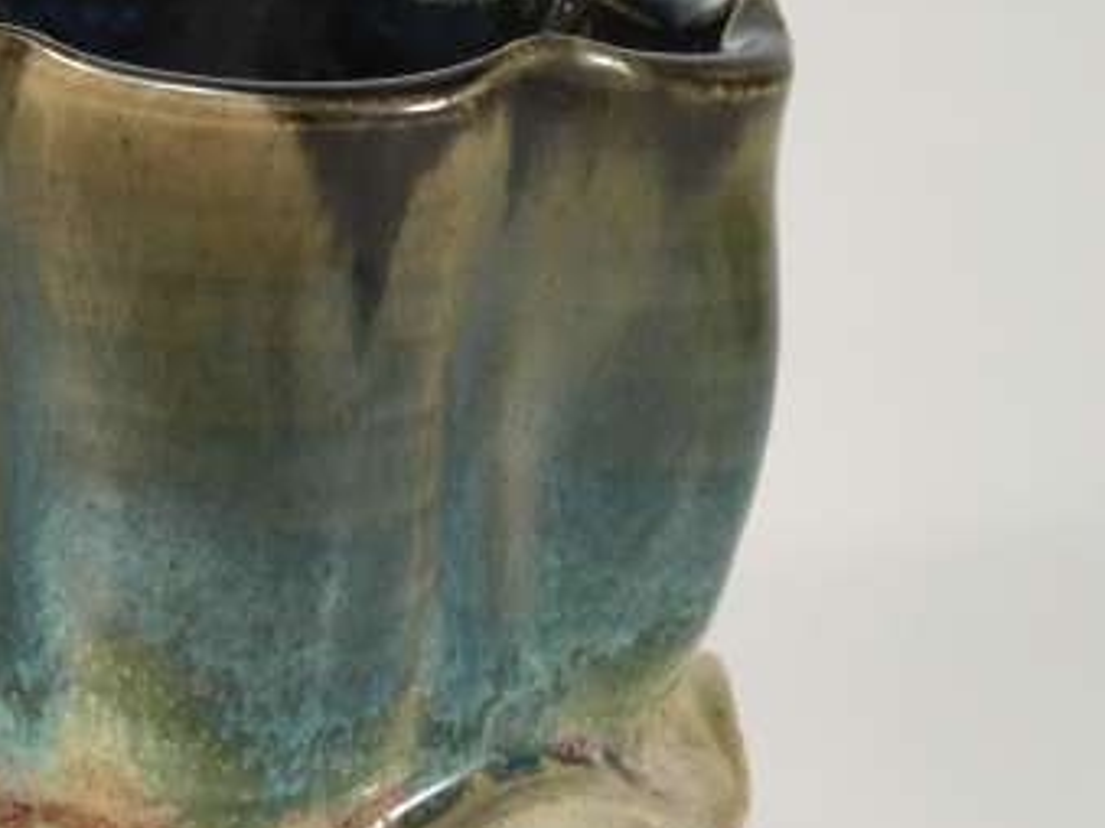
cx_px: 73
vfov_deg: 18.9
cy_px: 456
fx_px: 2489
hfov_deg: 24.2
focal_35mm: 78
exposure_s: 1/40
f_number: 2.4
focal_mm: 3.3
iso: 25
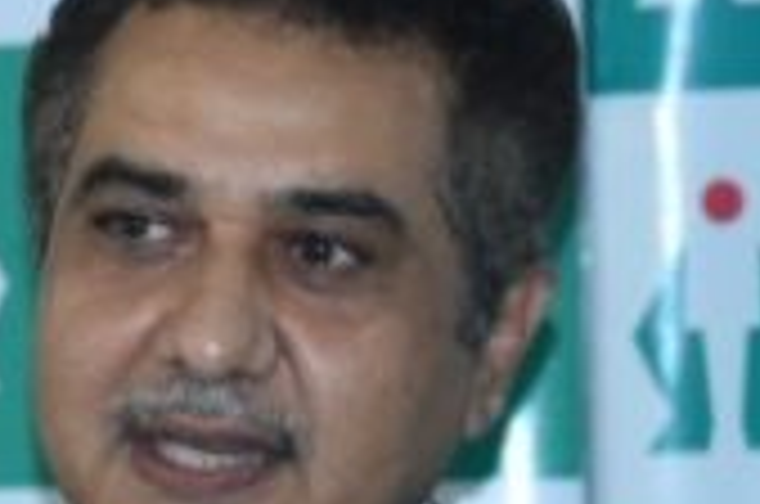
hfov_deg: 4.5
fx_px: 9566
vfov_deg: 3.0
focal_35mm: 454
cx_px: 184
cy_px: 738
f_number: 5.6
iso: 2000
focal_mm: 110
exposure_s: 1/125
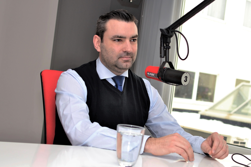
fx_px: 366
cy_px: 84
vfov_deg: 25.7
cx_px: 126
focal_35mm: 52
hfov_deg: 37.9
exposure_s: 1/200
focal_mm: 35
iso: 200
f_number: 2.8
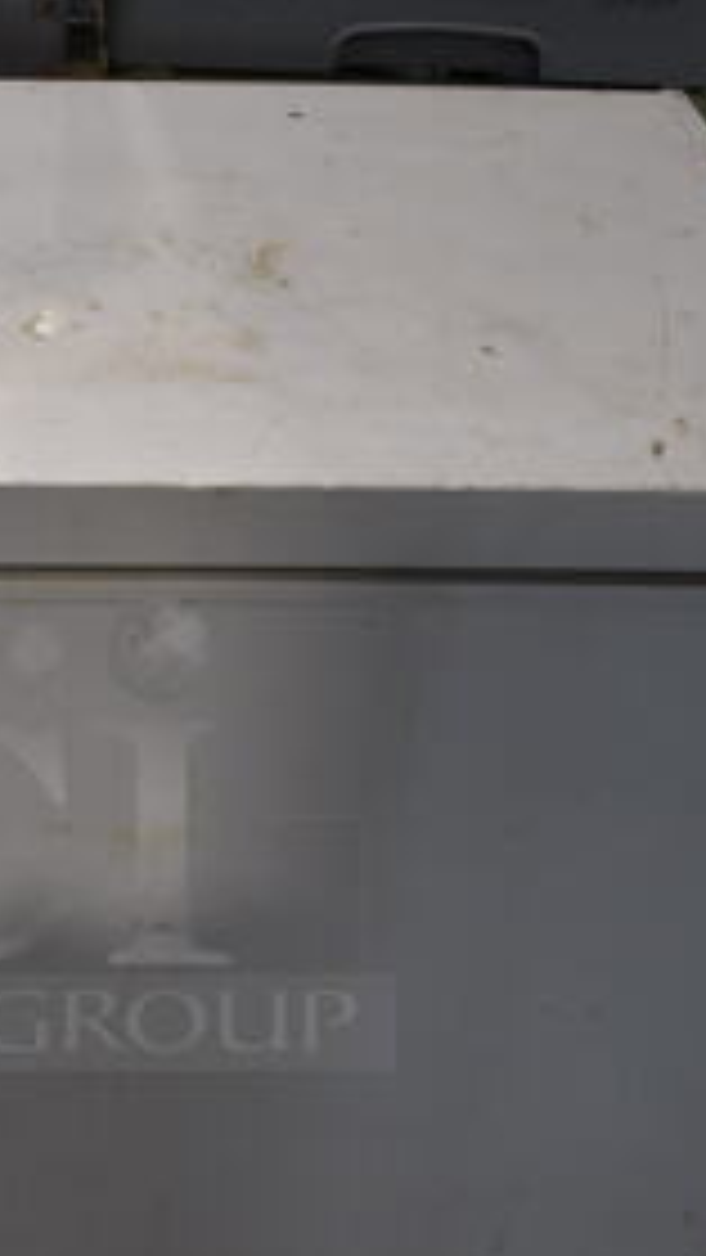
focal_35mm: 62
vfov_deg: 33.5
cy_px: 833
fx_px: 2063
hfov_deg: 18.6
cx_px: -103
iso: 800
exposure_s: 1/250
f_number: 3.5
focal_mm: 18
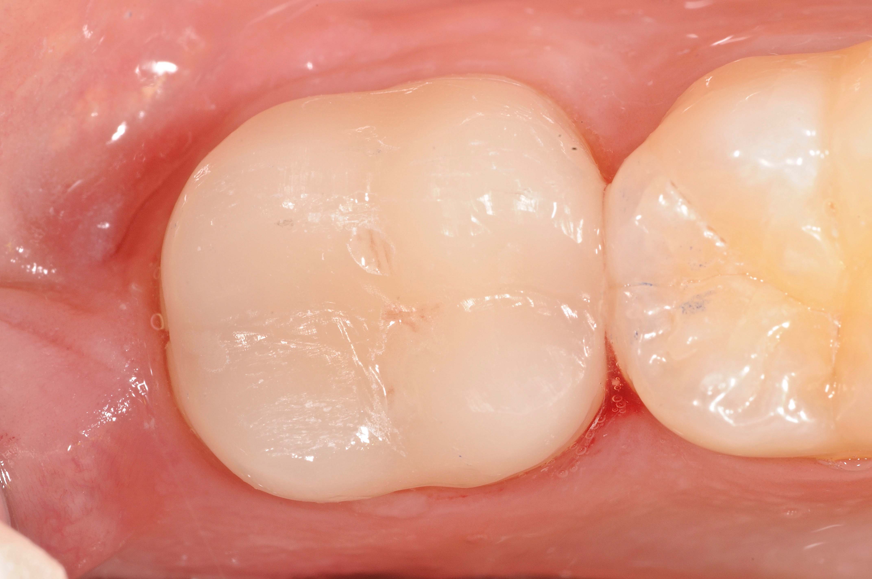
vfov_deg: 8.7
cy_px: 290
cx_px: 436
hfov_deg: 13.1
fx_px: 3810
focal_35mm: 158
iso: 200
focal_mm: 105
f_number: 40
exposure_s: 1/200
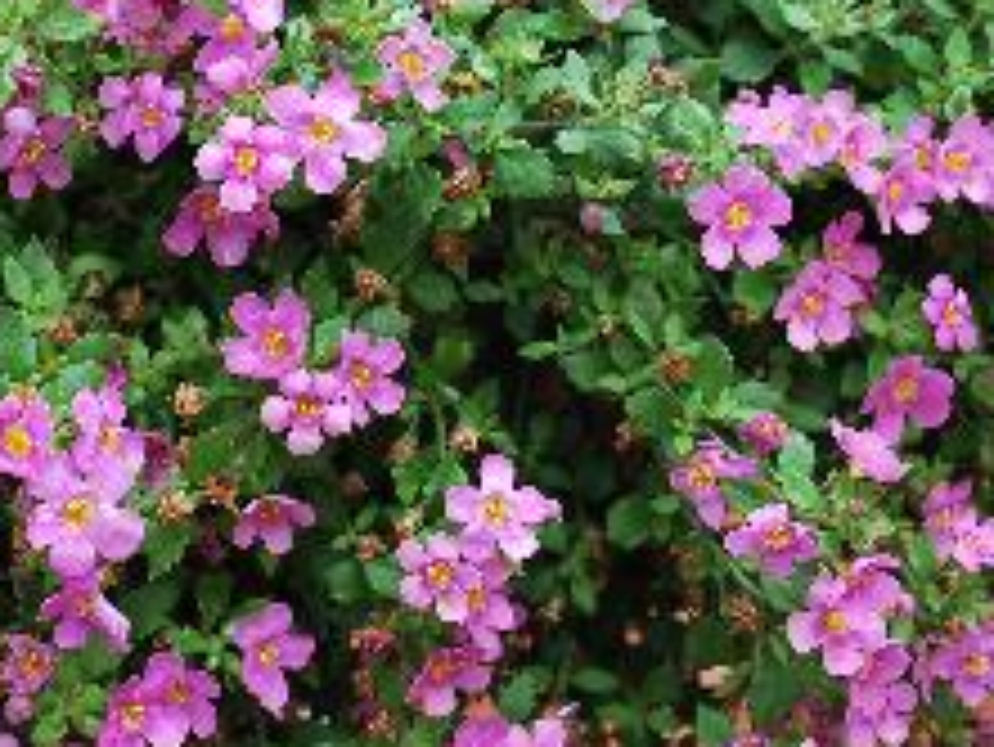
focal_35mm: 76
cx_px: 396
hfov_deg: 25.6
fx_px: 2180
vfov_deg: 19.2
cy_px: 153
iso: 200
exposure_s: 1/100
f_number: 4.8
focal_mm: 29
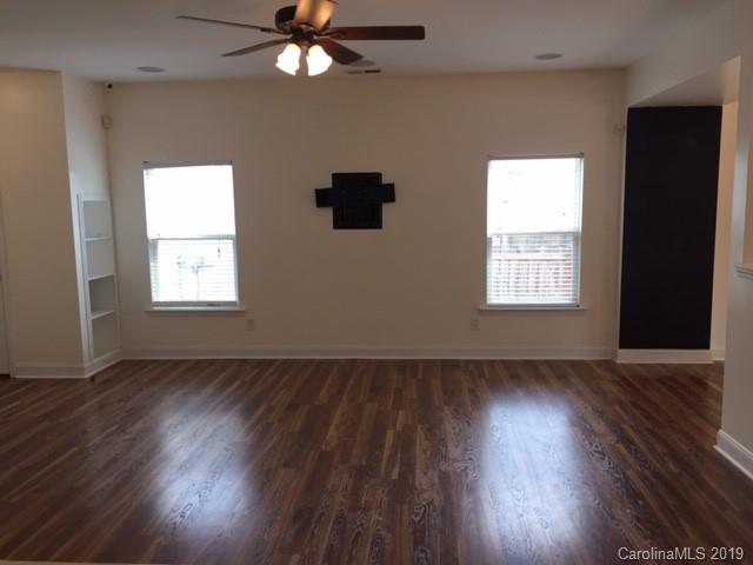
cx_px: 376
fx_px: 631
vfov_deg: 48.2
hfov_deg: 61.7
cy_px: 282
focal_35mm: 29
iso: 50
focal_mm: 4.15
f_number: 2.2
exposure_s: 1/120
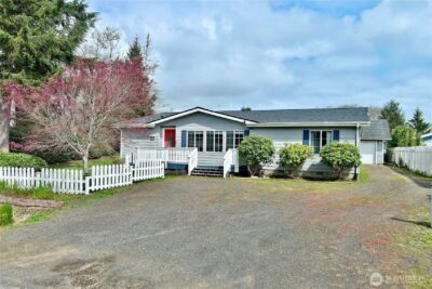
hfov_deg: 63.6
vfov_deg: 45.0
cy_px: 144
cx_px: 216
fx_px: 348
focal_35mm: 29
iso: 100
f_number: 2.8
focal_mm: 10.57
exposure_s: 1/1767
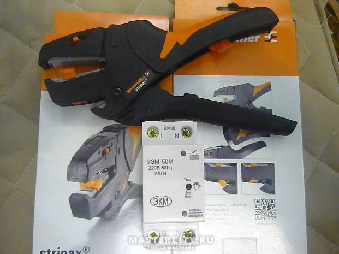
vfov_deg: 42.9
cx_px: 171
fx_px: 323
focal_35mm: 33
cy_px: 127
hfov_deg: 55.4
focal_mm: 5.2
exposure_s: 1/30
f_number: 3.3
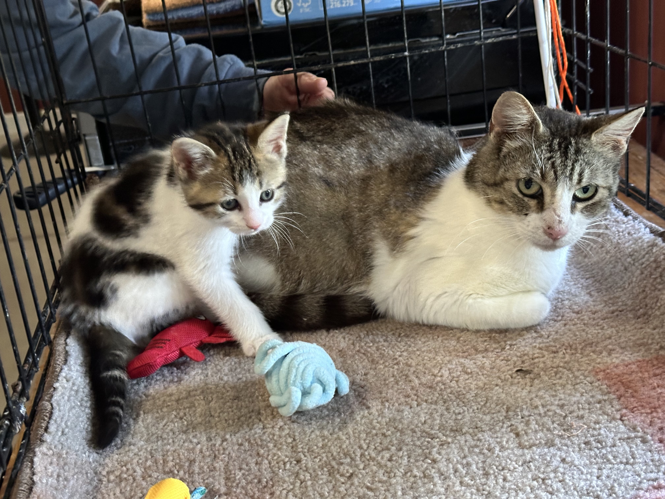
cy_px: 250
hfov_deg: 39.7
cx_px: 332
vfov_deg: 30.3
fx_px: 922
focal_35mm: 48
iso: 500
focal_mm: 6.86
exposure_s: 1/30
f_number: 1.78
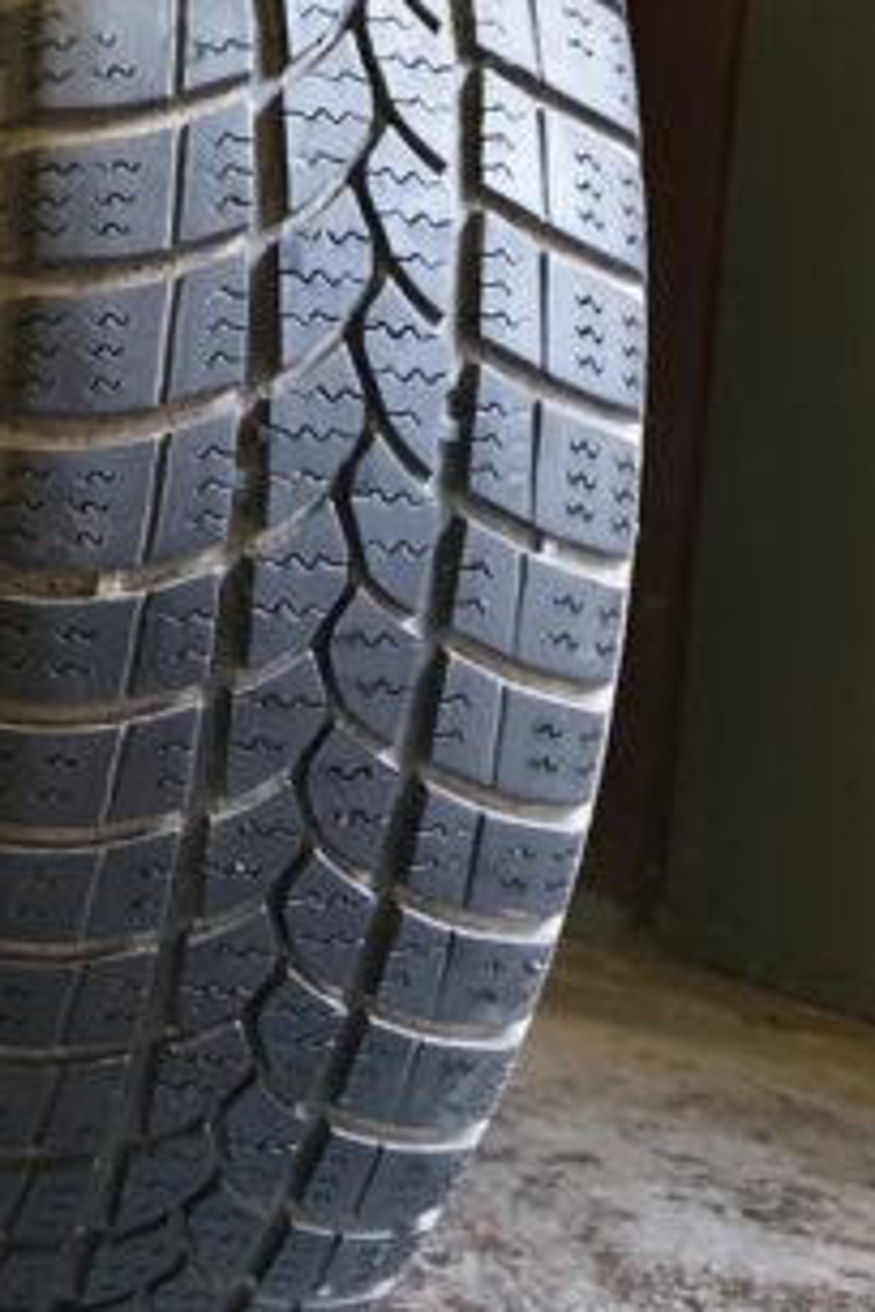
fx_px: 1932
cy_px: 613
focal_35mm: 53
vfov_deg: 37.5
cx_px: -202
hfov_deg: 23.2
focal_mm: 4.32
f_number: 1.5
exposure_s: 1/17
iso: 500
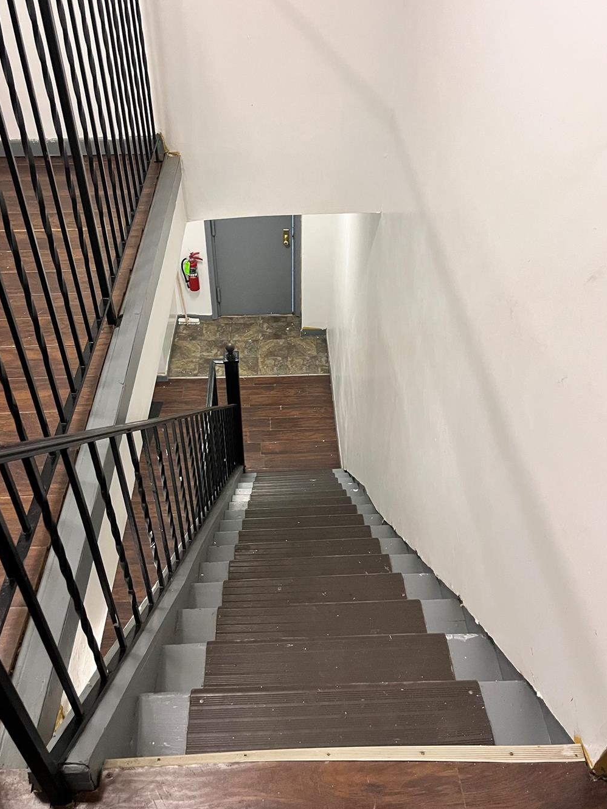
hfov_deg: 46.8
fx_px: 702
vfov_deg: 59.8
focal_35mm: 30
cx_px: 281
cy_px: 365
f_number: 1.6
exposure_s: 1/40
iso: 400
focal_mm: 5.1
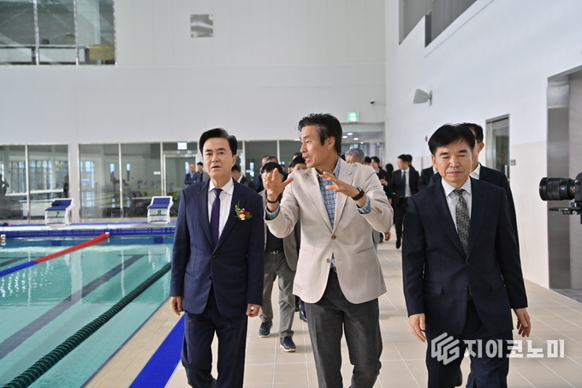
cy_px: 194
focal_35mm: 45
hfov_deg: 43.6
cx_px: 291
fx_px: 727
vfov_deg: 29.9
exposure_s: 1/250
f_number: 4
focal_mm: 45
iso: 500
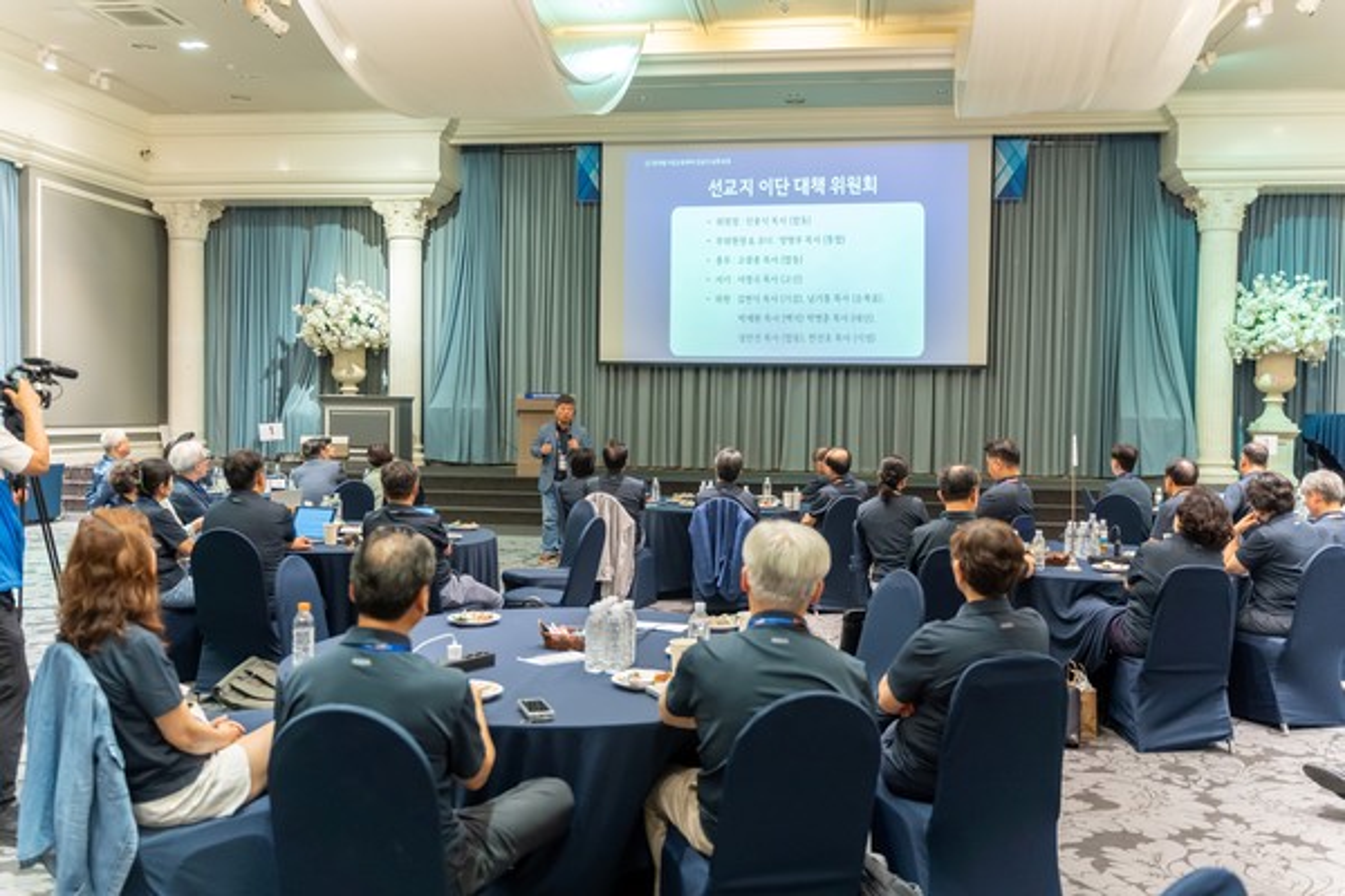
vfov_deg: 41.1
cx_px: 672
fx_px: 1195
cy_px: 448
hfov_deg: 58.7
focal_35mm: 32
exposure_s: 1/125
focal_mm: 32
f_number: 2.8
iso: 1600
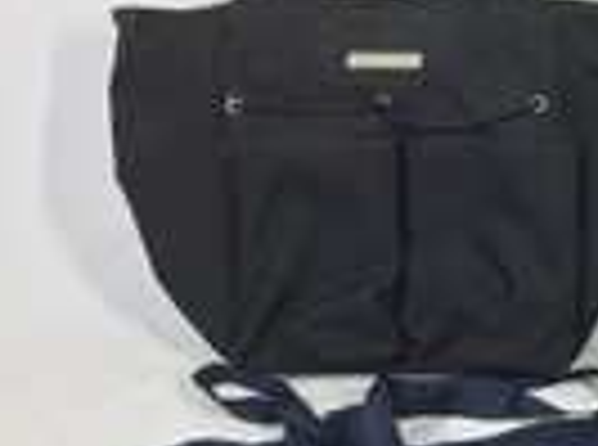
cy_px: 340
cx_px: 587
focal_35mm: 75
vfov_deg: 19.4
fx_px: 1292
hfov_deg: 24.9
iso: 32
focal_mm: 4.15
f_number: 2.2
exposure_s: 1/40
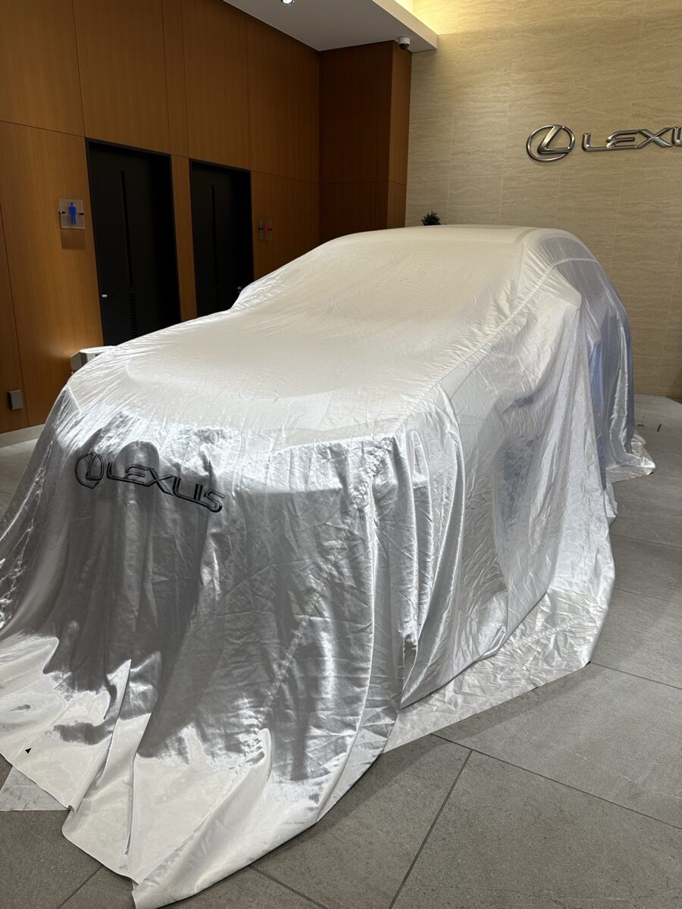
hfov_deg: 56.8
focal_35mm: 24
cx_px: 341
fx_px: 630
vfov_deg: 71.6
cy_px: 454
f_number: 1.78
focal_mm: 6.86
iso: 50
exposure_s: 1/125
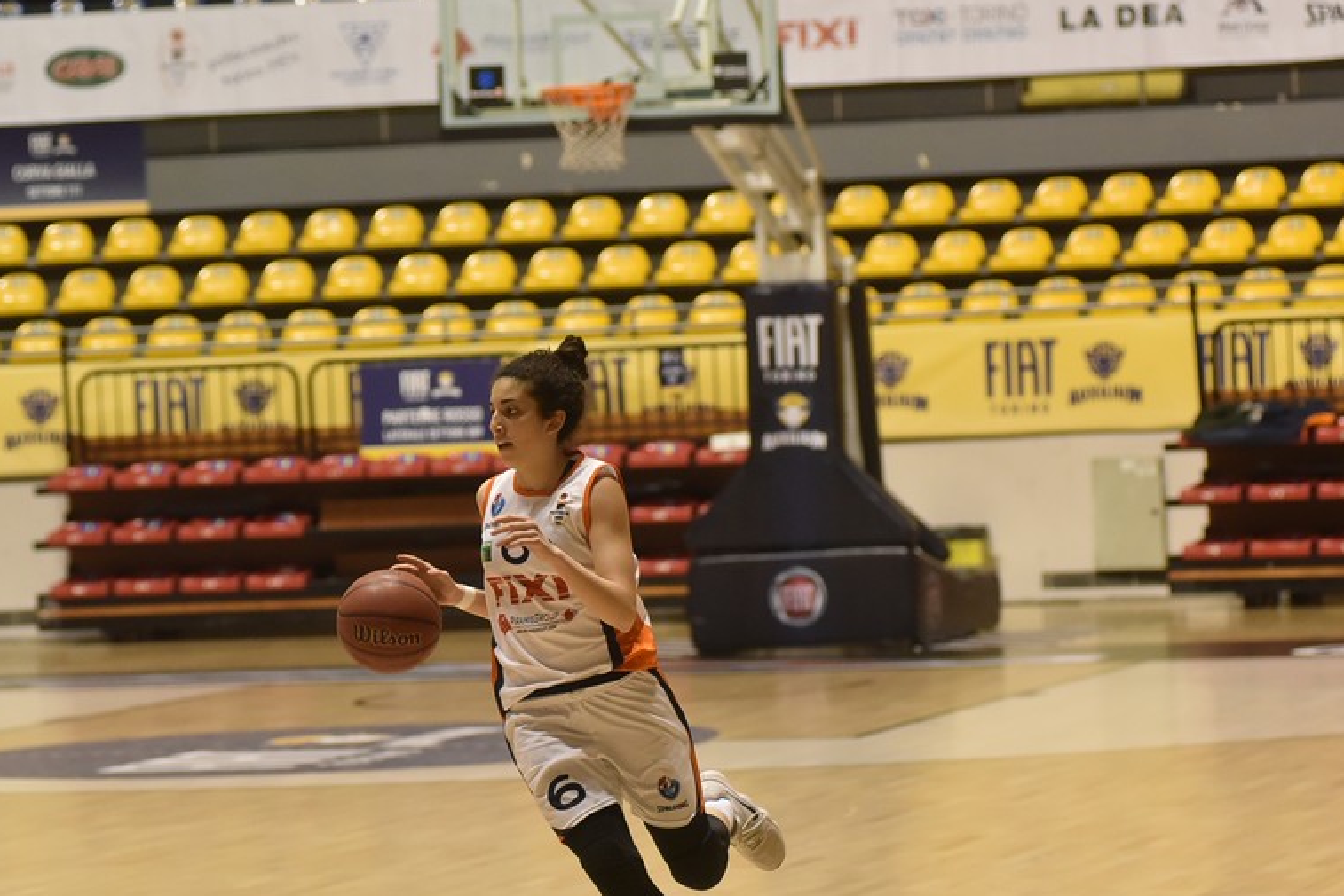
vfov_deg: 8.8
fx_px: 5825
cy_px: 658
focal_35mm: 156
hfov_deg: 13.2
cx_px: 564
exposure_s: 1/640
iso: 3200
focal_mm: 105
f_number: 4
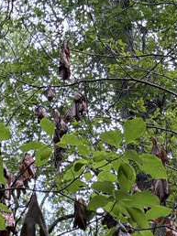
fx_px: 881
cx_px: 151
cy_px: 415
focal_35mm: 129
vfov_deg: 13.8
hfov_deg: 11.4
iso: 64
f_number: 1.6
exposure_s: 1/291
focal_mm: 5.96
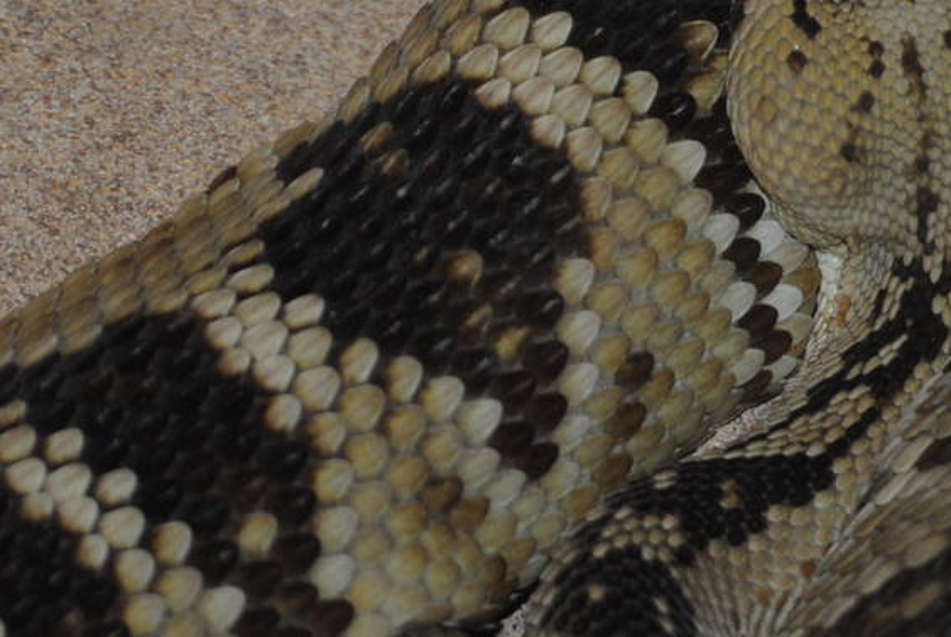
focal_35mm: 234
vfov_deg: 5.9
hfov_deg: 8.7
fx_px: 6201
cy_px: -1
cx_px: 863
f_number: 4
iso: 200
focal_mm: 55
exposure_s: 1/60
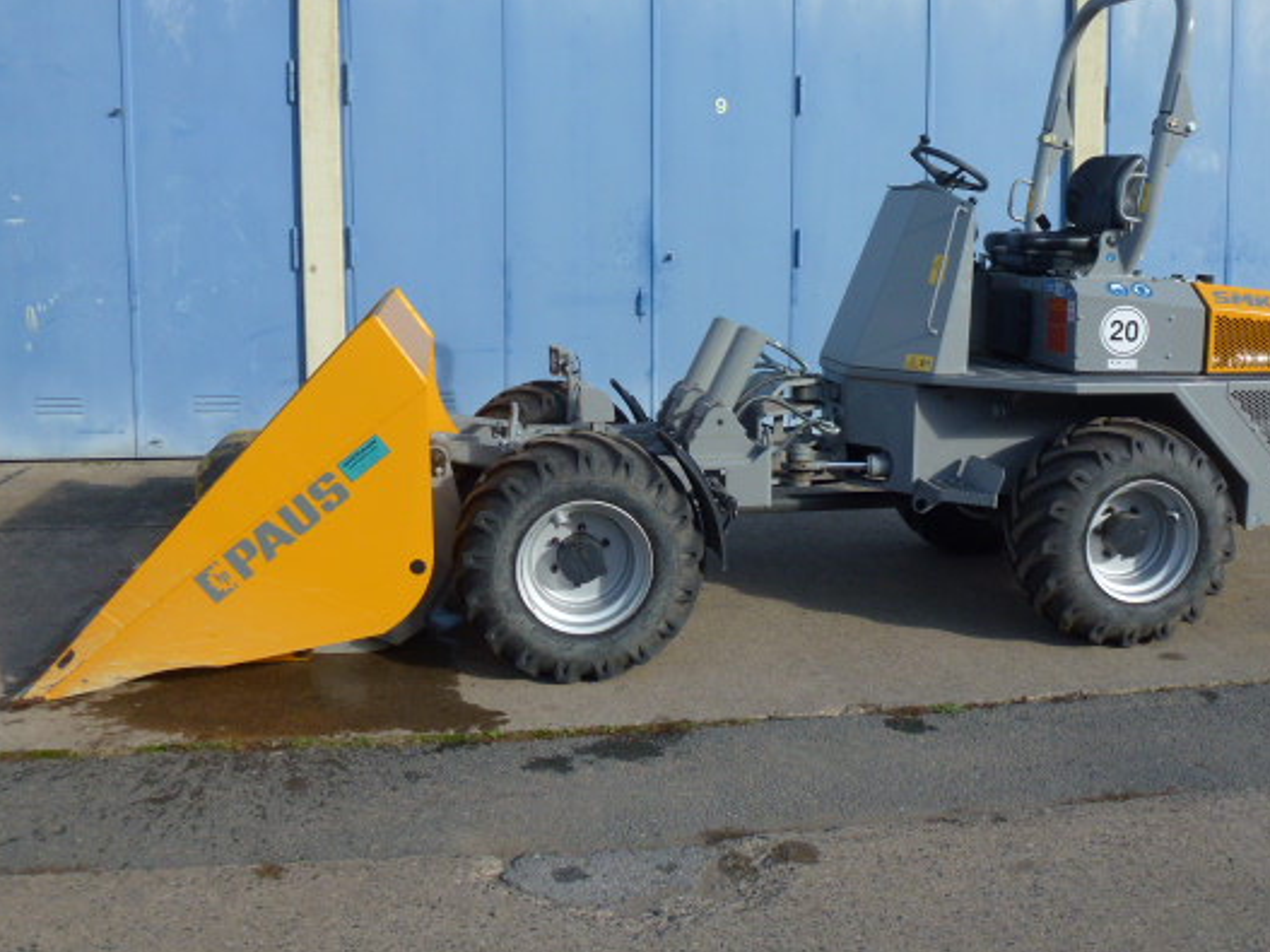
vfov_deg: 41.6
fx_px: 1247
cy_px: 376
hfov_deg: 53.8
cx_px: 706
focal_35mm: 34
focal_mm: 5
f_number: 3.5
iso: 100
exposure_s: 1/640
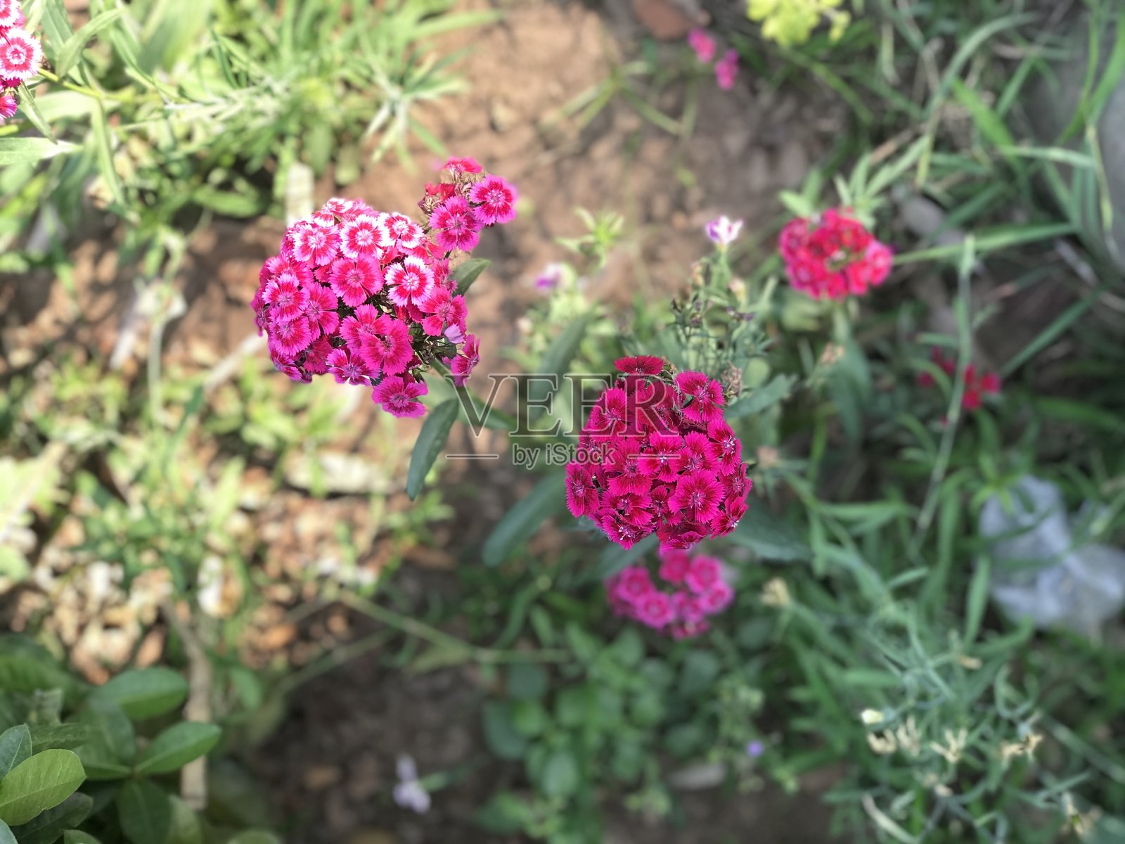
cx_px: 562
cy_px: 422
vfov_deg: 25.7
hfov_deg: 33.8
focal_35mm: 57
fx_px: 1852
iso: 25
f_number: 2.8
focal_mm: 6.6
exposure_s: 1/50
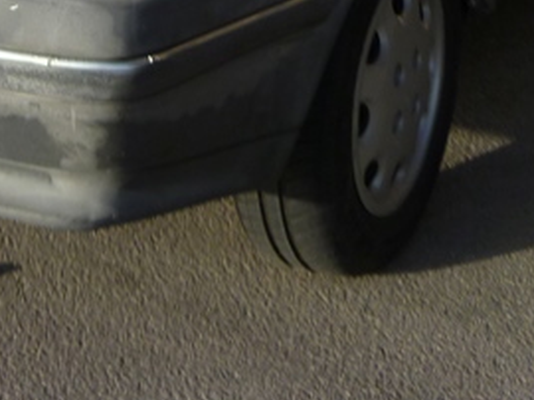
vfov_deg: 10.8
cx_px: 18
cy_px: -319
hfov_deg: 15.1
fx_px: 1988
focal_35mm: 129
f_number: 3.6
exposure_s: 1/400
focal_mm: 6.1
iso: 80
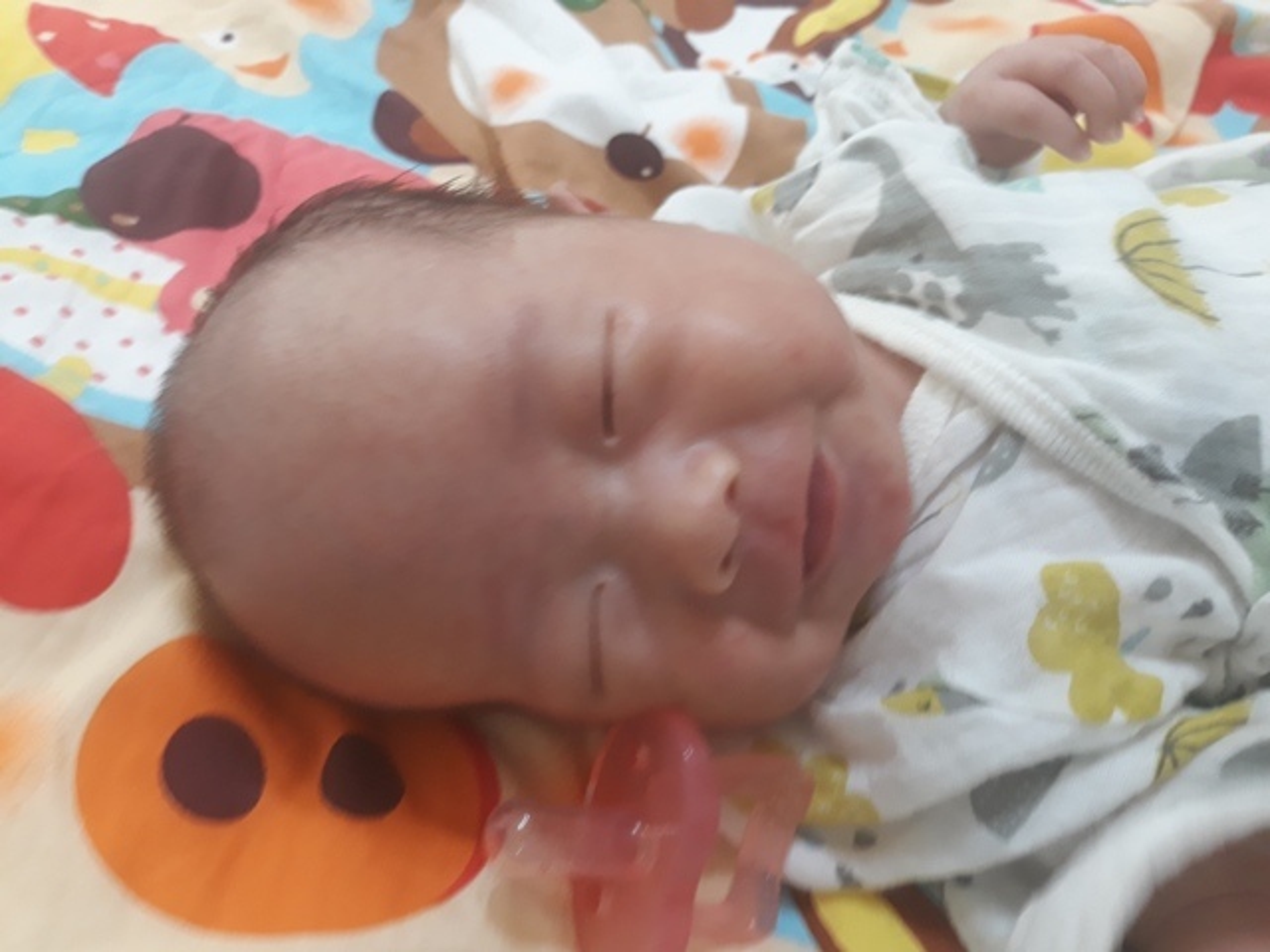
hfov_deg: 65.3
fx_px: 991
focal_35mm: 27
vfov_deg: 51.4
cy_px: 476
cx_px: 635
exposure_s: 1/24
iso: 160
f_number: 1.7
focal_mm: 3.71
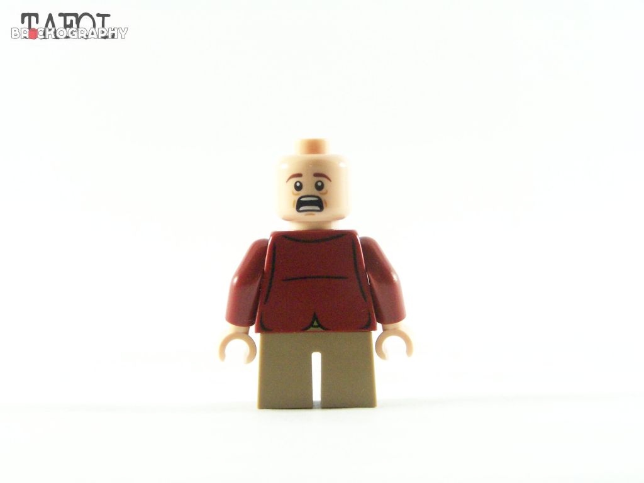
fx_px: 1526
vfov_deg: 18.0
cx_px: 322
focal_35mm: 82
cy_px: 242
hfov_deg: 23.8
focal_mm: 13.7
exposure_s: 1/60
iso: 400
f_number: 4
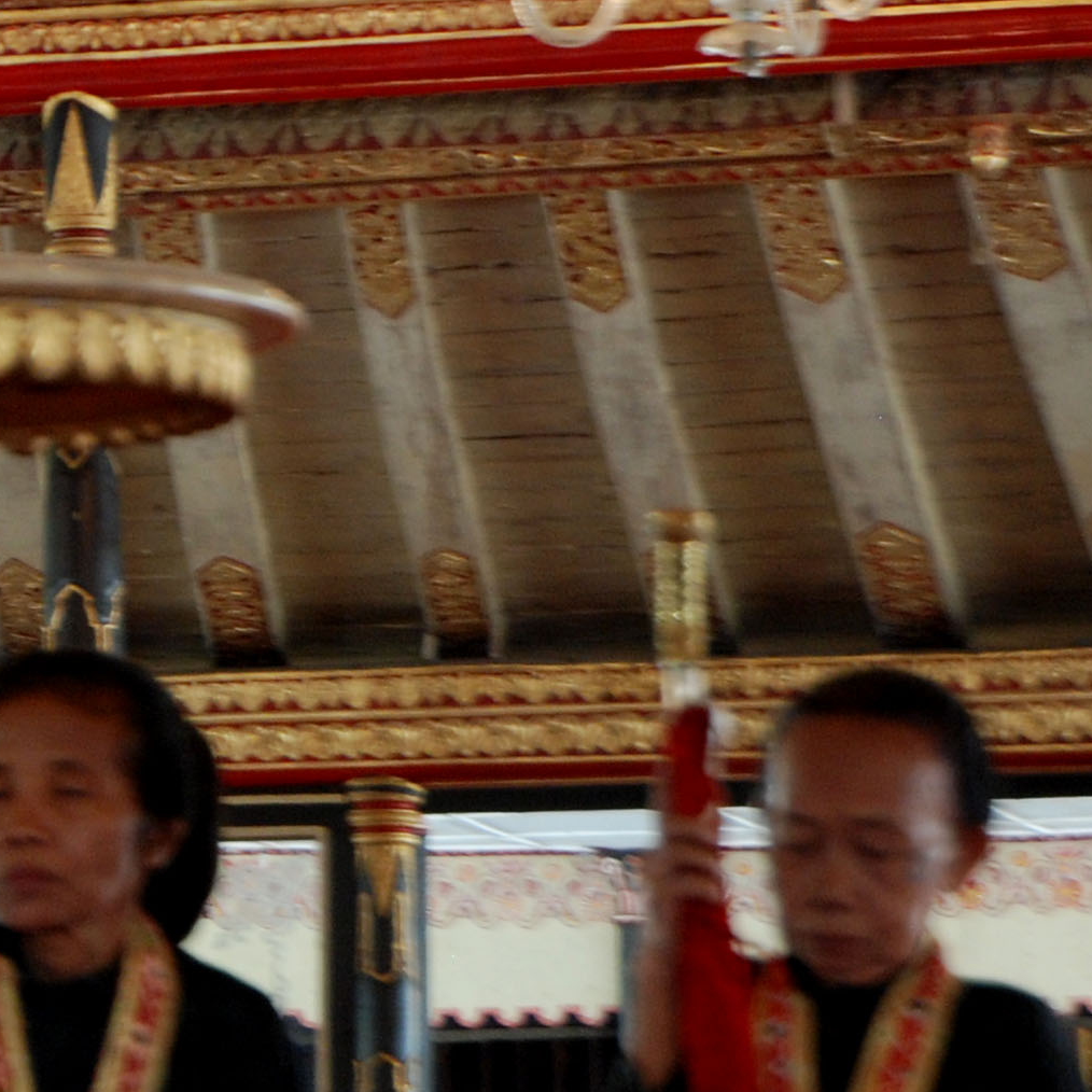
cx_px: -919
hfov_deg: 7.3
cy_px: 852
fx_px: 8352
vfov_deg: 7.5
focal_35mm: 234
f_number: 4.5
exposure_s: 1/10
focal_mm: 48
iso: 400
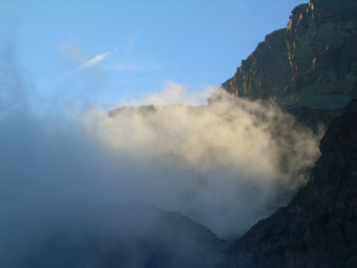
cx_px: 178
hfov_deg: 17.9
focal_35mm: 110
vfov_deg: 13.5
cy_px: 134
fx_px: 1135
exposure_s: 1/125
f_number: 4.9
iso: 50
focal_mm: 18.9
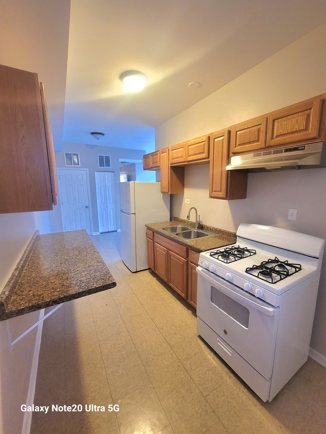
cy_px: 217
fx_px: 163
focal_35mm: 13
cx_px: 163
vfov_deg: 106.2
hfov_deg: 89.9
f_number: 2.2
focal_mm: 2.2
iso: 320
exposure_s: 1/40
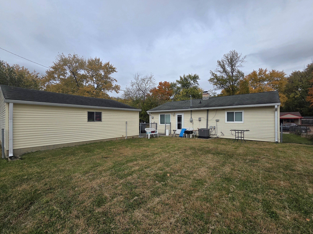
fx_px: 127
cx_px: 153
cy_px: 121
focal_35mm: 14
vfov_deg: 85.6
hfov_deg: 102.1
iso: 50
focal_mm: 2.2
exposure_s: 1/1874
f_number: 2.2
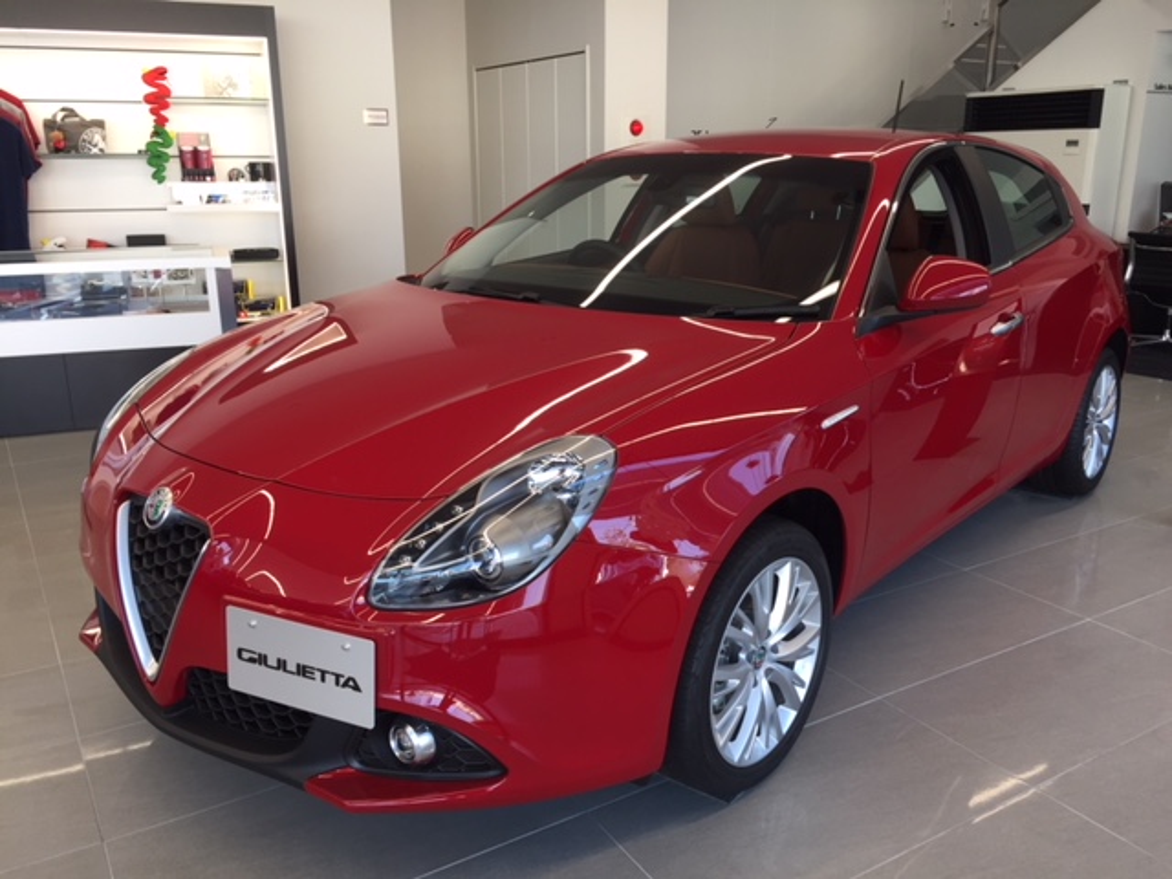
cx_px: 586
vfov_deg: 48.2
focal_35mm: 29
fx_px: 982
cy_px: 440
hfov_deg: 61.7
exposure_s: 1/60
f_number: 2.2
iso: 32
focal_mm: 4.15
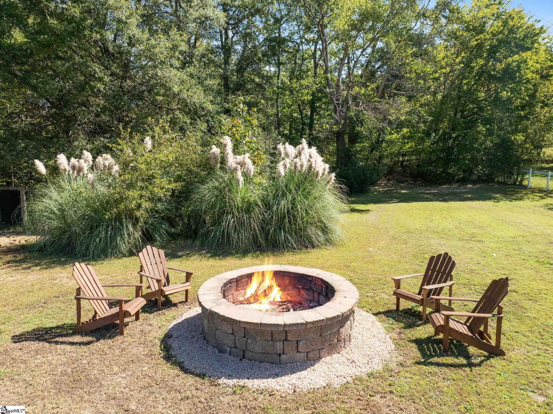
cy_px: 207
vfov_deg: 56.8
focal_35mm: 24
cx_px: 276
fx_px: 383
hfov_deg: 71.6
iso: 400
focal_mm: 12.29
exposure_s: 1/320
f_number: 2.8
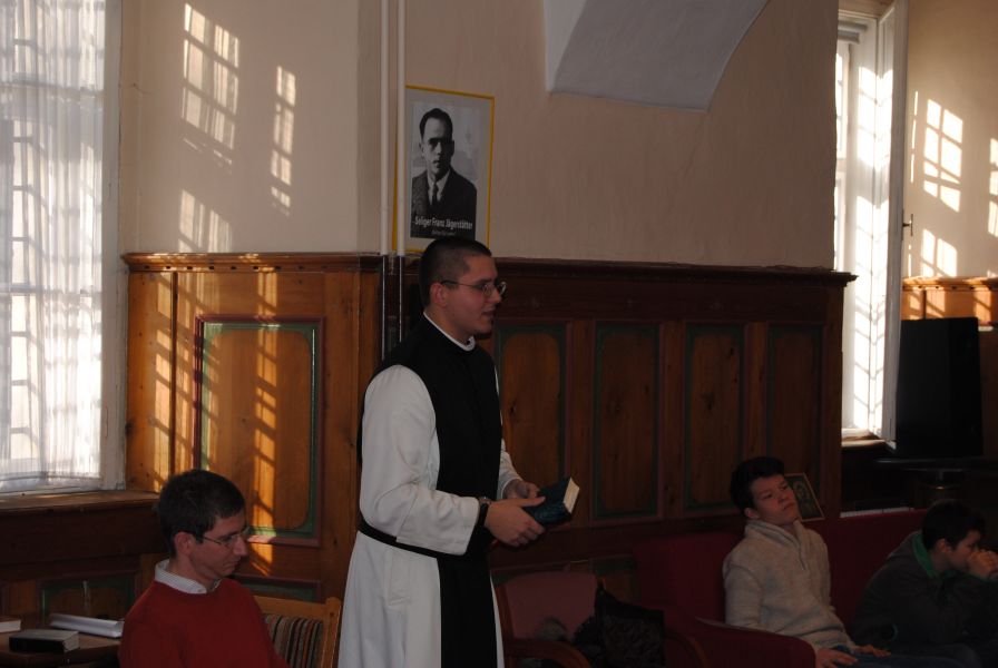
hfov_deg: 24.6
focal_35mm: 82
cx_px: 499
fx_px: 2290
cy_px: 334
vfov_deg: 16.6
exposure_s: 1/60
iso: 200
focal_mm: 55
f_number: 5.6
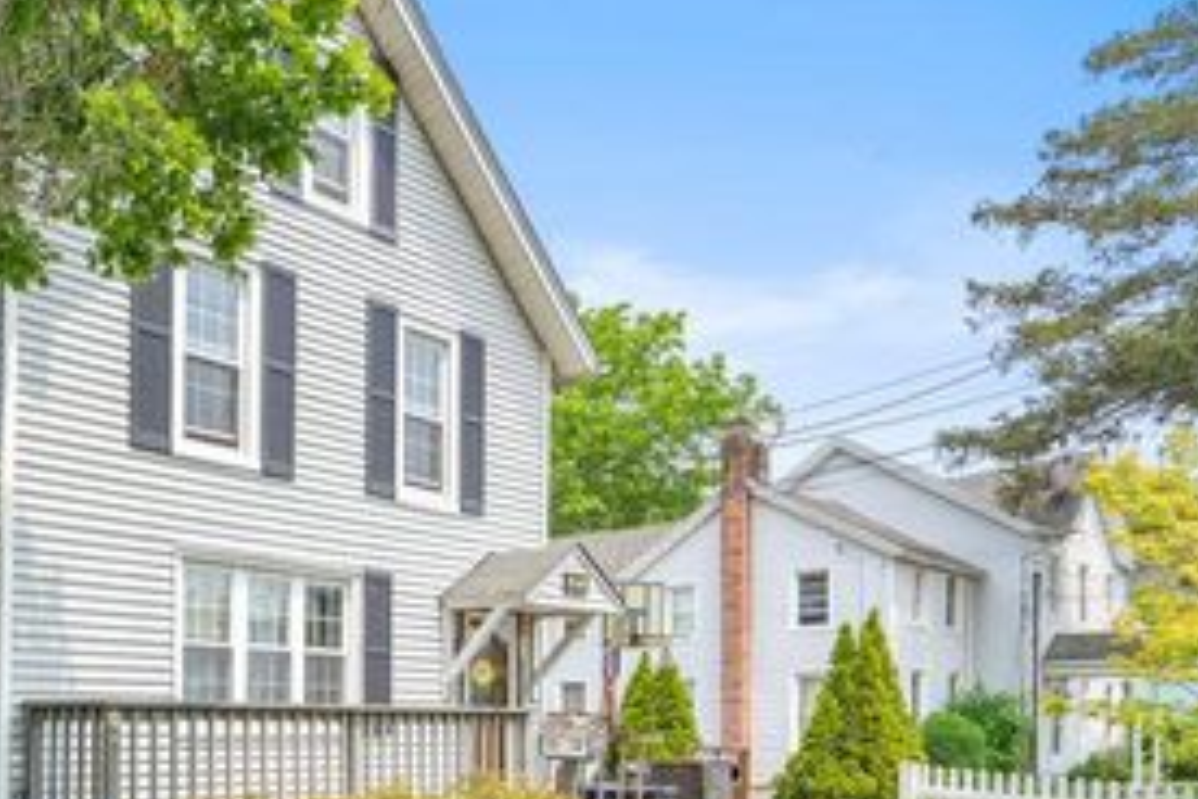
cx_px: 230
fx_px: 965
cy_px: 617
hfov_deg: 58.5
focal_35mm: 29
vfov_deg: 43.3
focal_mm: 16
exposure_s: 1/200
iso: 100
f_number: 5
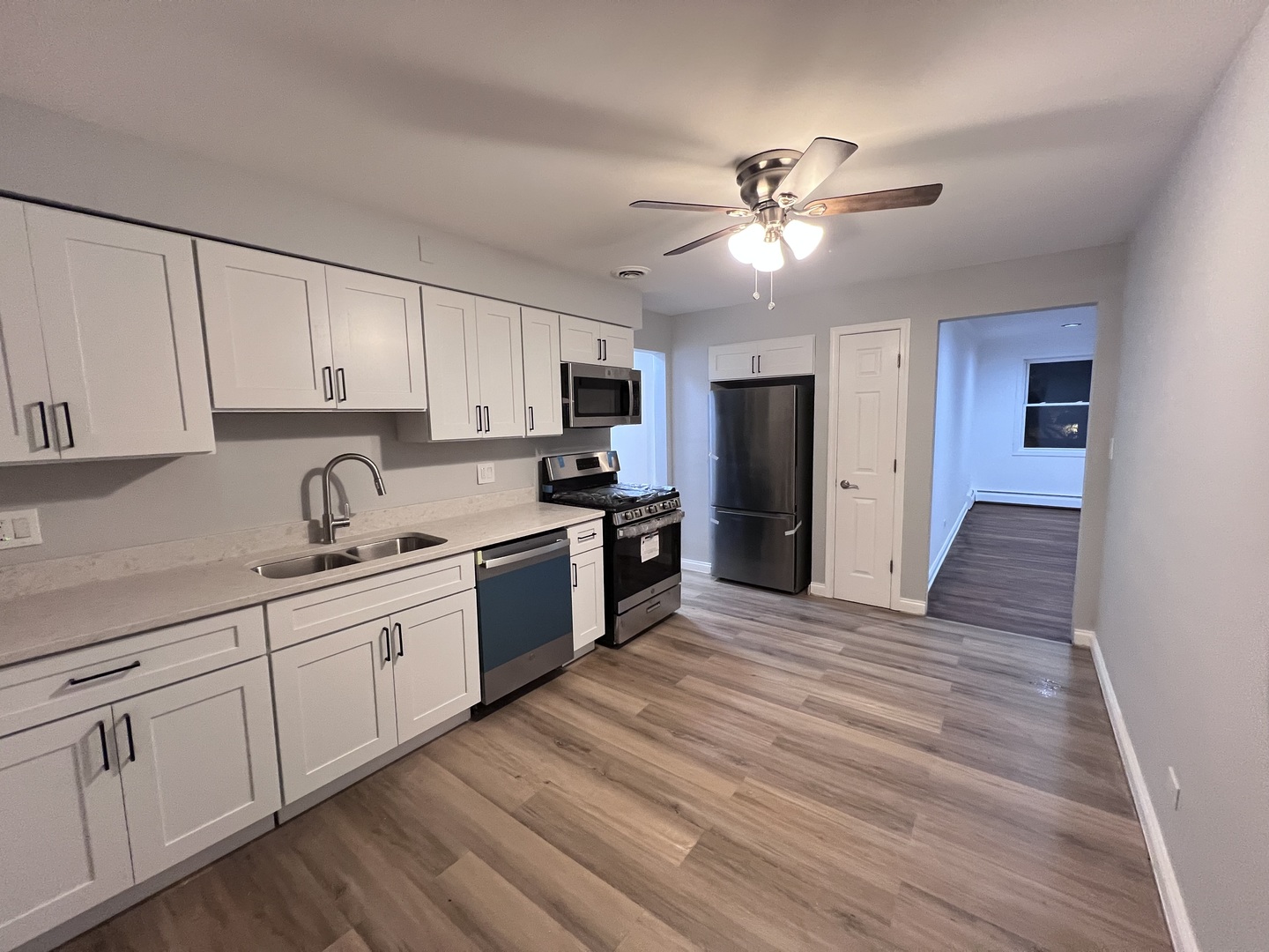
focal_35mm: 13
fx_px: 477
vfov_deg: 89.9
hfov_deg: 106.2
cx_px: 634
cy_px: 476
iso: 400
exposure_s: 1/60
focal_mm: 1.57
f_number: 1.8
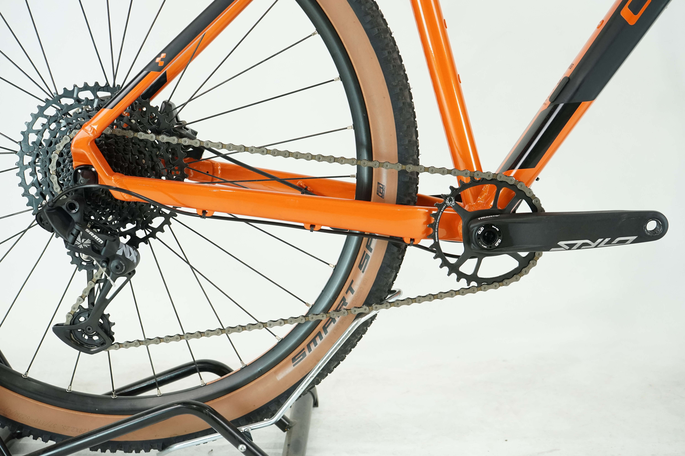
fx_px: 837
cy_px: 228
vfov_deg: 30.5
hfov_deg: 44.5
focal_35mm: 44
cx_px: 342
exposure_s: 1/200
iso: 2000
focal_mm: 44
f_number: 5.6
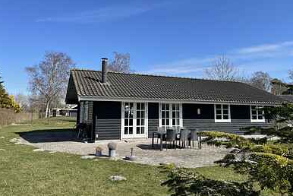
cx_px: 148
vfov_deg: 46.4
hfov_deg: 65.4
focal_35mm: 28
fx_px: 228
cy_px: 87
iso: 32
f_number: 1.6
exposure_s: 1/2212
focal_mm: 4.2
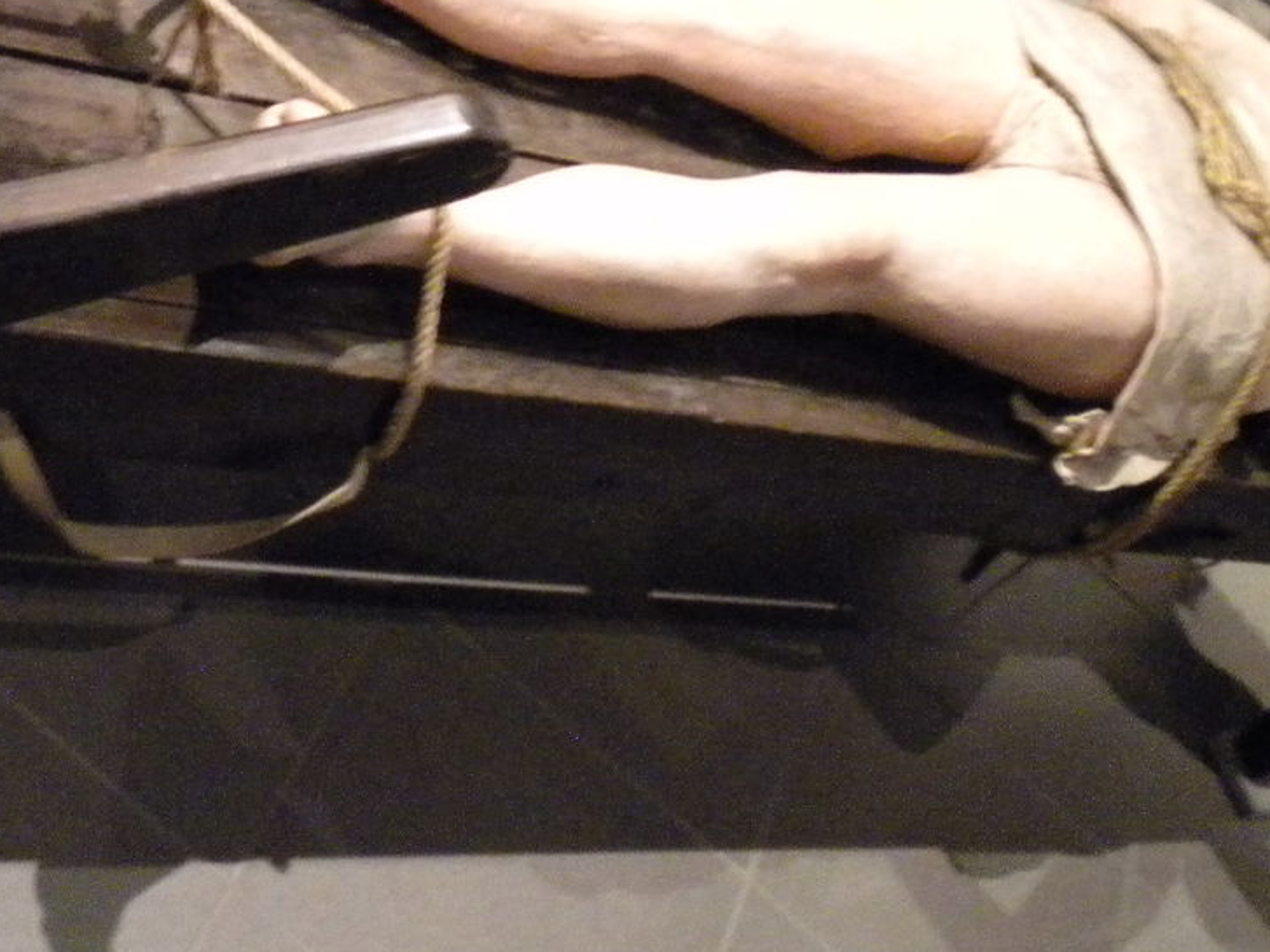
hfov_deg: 25.2
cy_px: 145
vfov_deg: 18.9
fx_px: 2825
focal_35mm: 77
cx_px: 452
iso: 800
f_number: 3.1
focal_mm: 6.3
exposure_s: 1/6.3
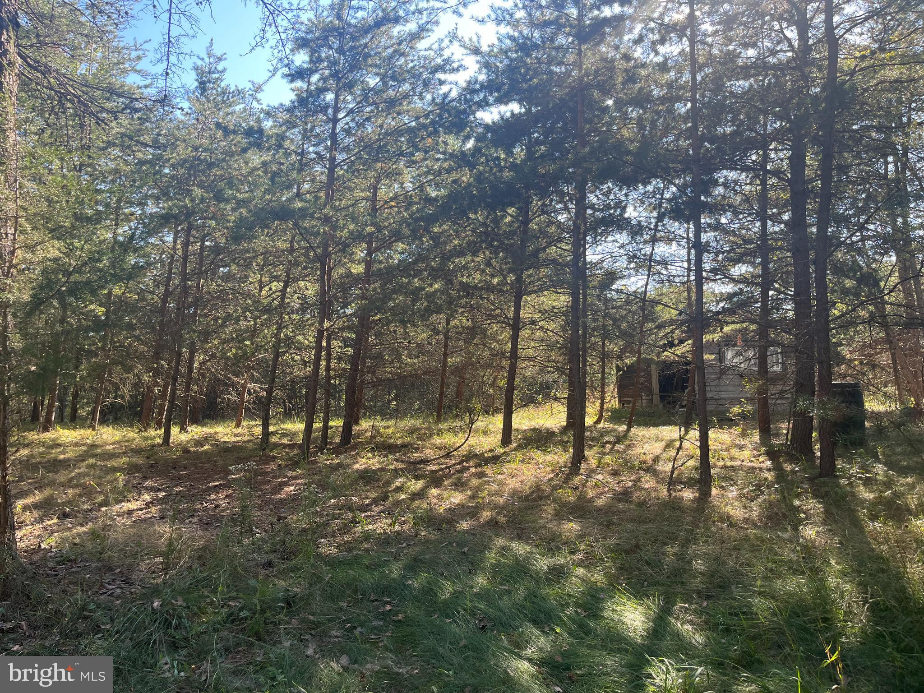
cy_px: 346
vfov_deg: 53.1
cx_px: 462
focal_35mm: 26
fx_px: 694
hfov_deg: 67.3
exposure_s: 1/271
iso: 40
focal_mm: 5.1
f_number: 1.6
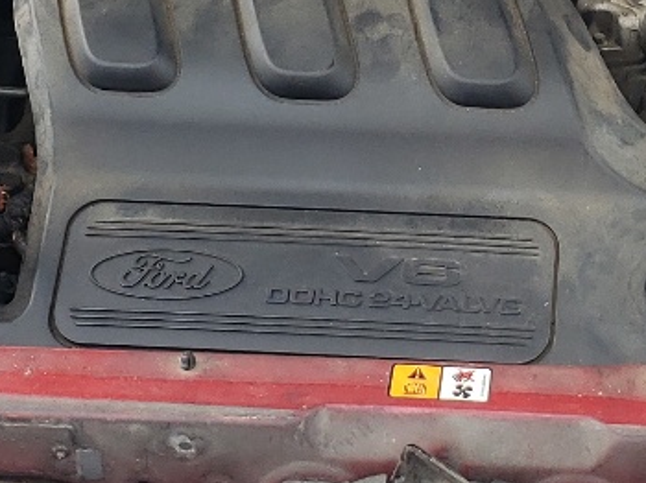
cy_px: -26
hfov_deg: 16.4
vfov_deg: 12.3
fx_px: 2219
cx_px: 535
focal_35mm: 119
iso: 50
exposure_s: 1/435
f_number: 1.5
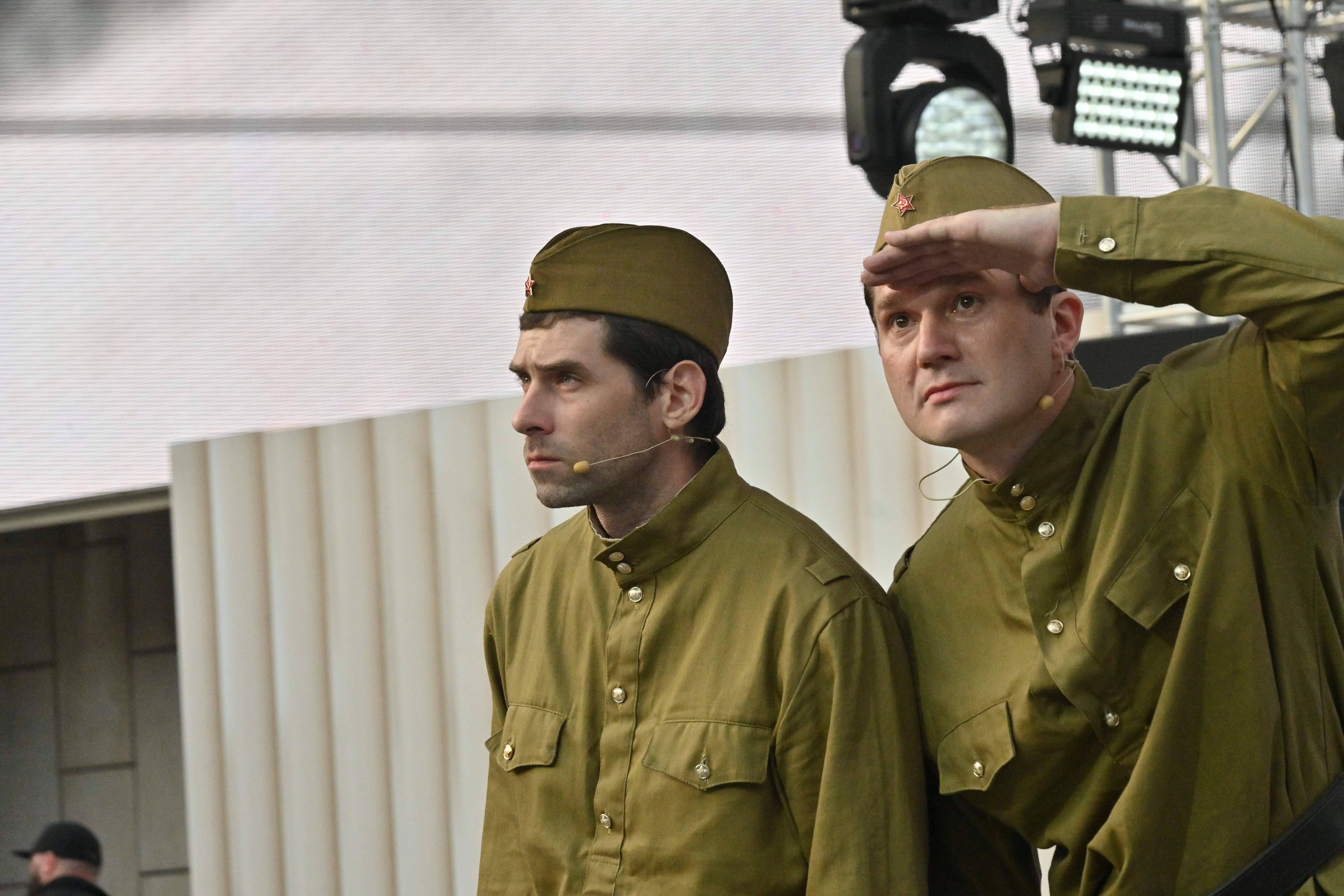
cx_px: 672
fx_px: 6719
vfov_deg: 7.6
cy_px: 448
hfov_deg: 11.4
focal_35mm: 180
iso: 2000
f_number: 9
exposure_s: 1/1250
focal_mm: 120
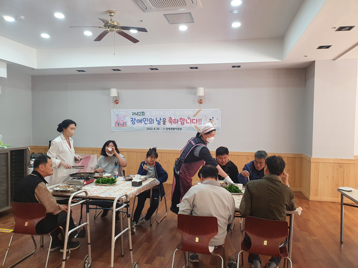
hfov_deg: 67.3
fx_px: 269
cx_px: 179
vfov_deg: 53.1
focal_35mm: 26
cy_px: 134
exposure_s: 1/60
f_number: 2.4
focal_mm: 4.32
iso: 200
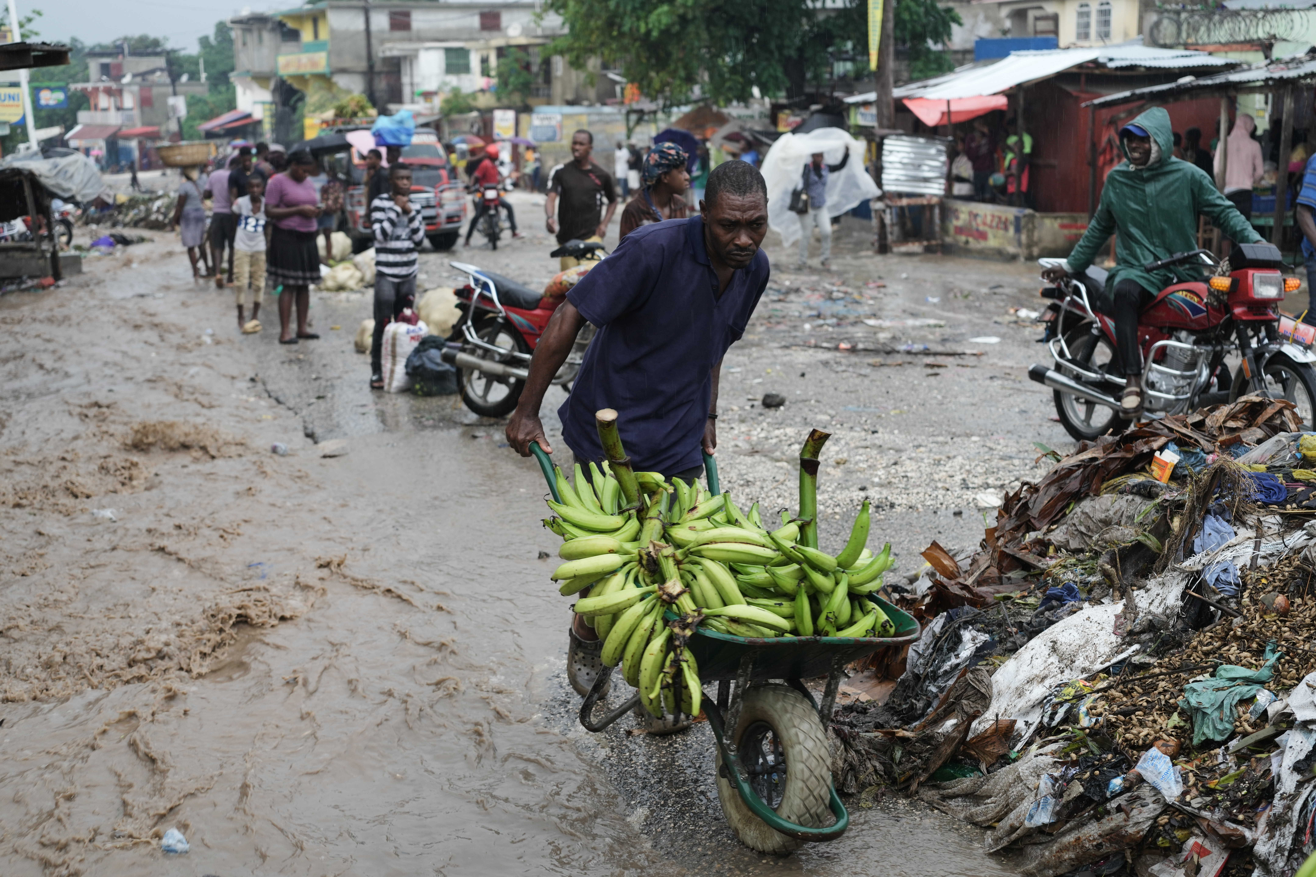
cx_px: 658
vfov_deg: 27.0
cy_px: 438
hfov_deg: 39.6
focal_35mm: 50
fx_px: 1828
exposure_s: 1/160
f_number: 3.5
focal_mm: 50
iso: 400
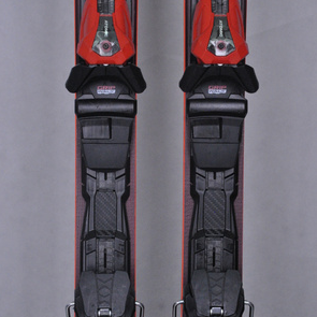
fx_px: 1409
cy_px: 231
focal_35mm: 136
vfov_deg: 12.8
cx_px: 157
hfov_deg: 12.8
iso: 3200
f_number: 9.5
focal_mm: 70
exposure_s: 1/125
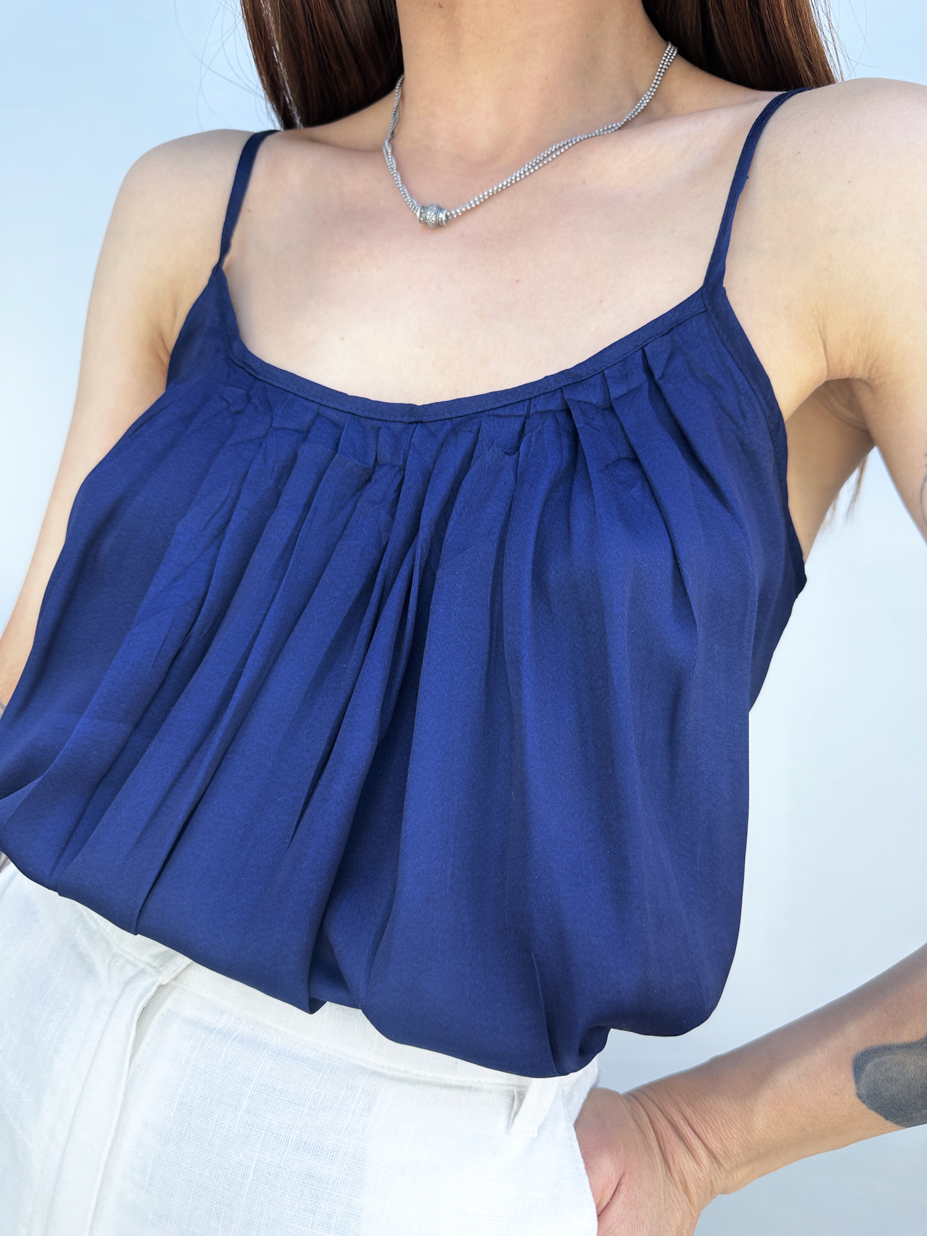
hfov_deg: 56.8
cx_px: 464
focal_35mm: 24
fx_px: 857
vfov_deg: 71.6
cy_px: 618
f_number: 1.78
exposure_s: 1/231
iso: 80
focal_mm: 6.86
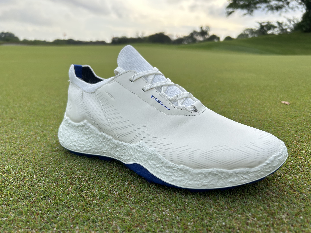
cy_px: 120
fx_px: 243
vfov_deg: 51.3
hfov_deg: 65.3
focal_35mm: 27
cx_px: 155
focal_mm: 5.7
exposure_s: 1/1468
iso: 50
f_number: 1.5
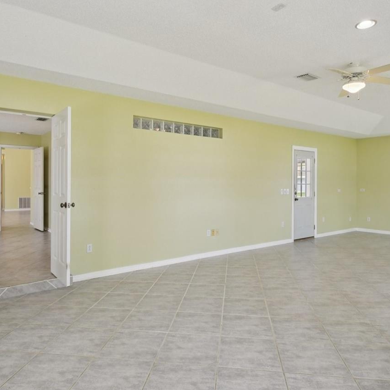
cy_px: 183
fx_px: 306
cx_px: 183
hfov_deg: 65.0
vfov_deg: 65.0
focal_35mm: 24
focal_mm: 10
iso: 400
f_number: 8
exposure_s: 1/50
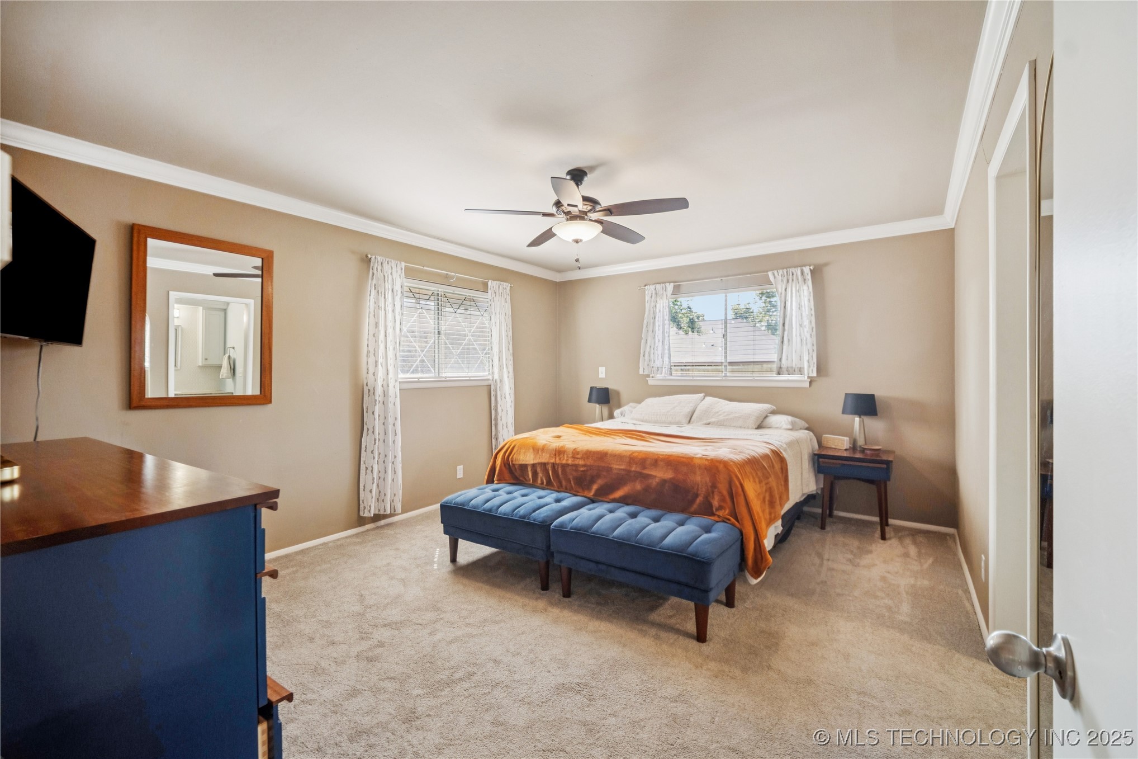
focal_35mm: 14
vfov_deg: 81.2
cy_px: 380
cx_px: 569
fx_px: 442
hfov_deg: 104.3
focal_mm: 14
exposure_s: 1/100
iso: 640
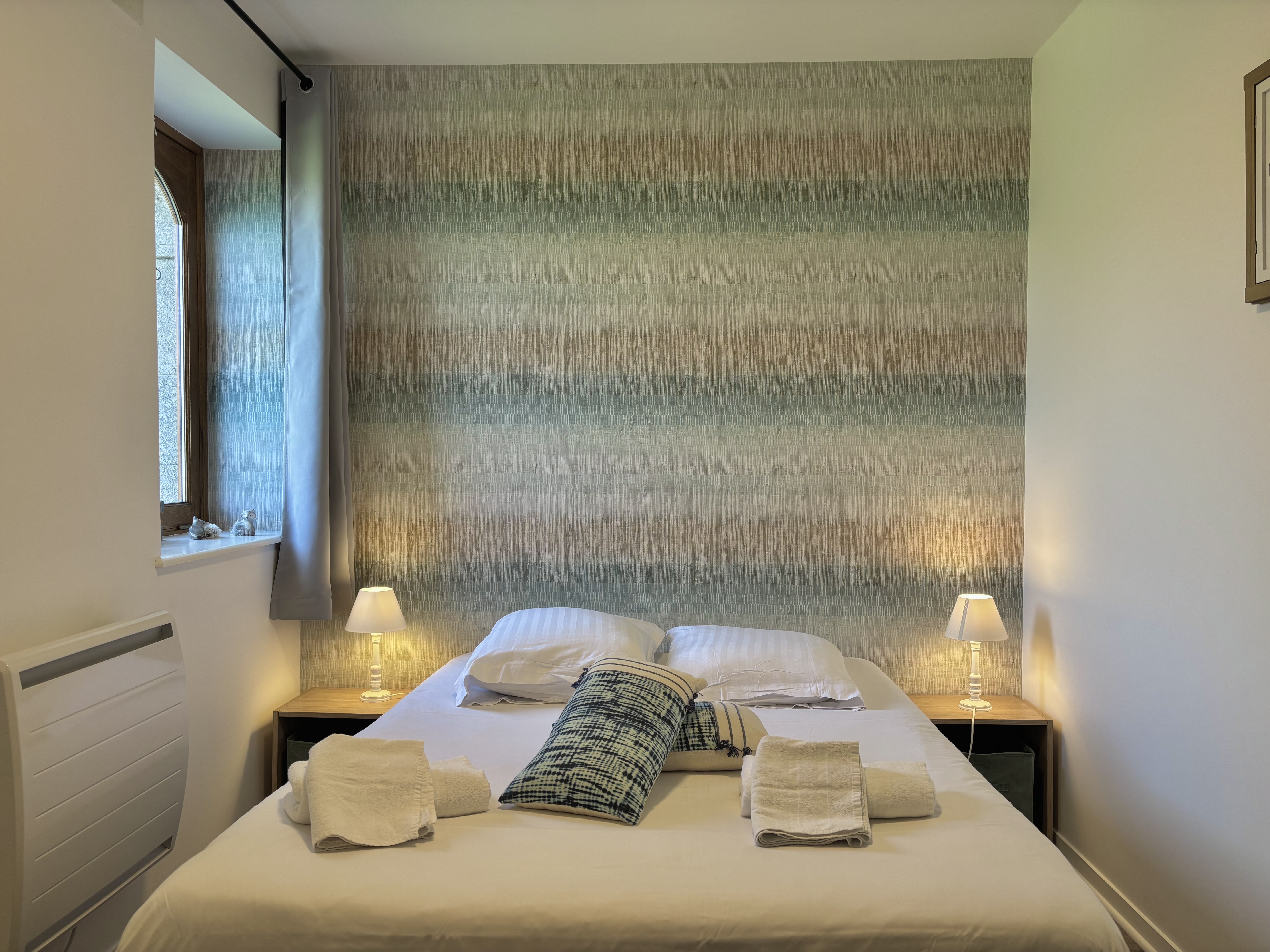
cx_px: 635
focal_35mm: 26
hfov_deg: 67.3
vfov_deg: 53.1
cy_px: 476
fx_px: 954
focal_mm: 5.96
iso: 50
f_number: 1.6
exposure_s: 1/121
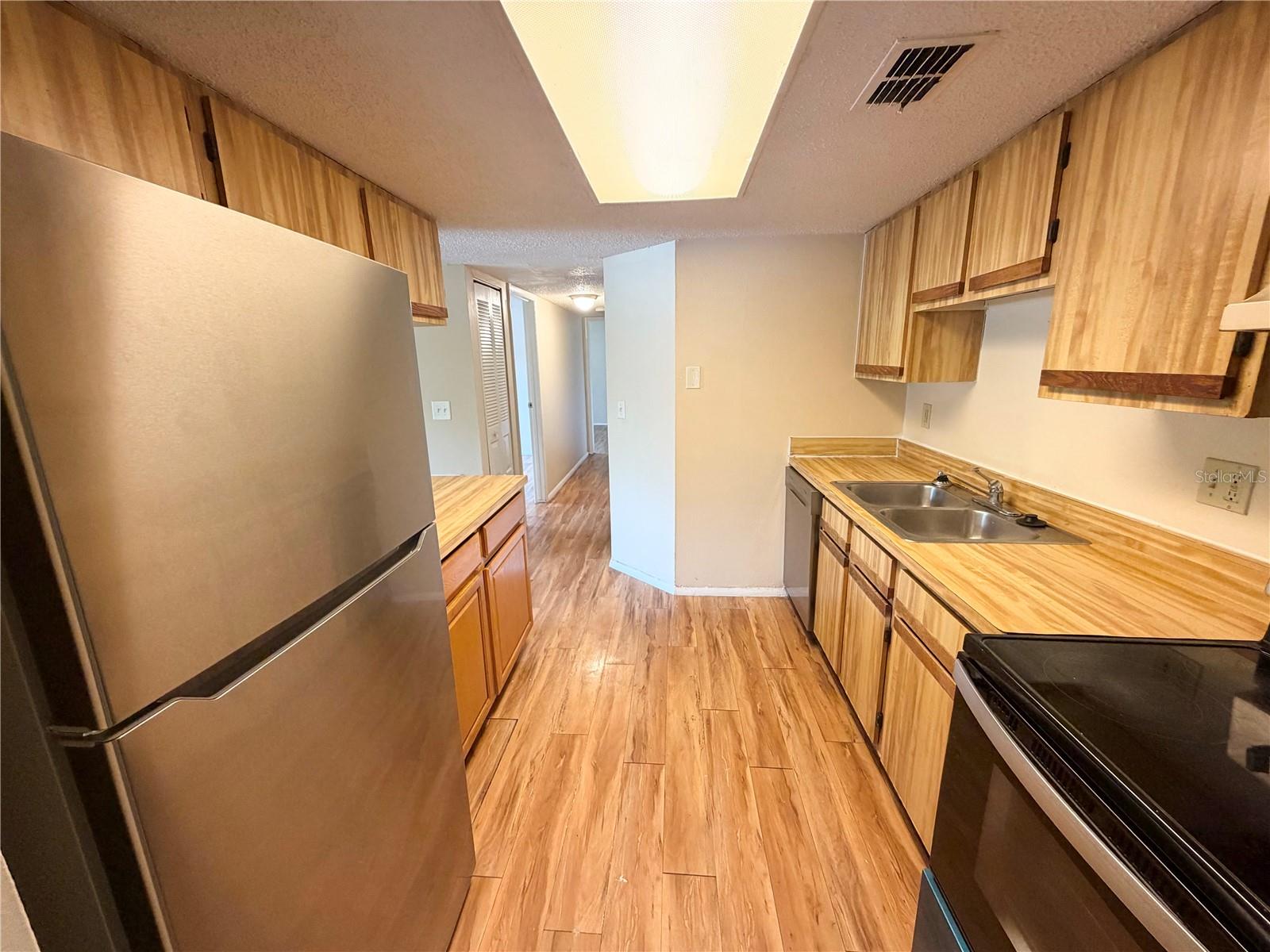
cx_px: 635
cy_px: 476
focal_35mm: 14
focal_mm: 2.22
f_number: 2.2
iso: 250
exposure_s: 1/60
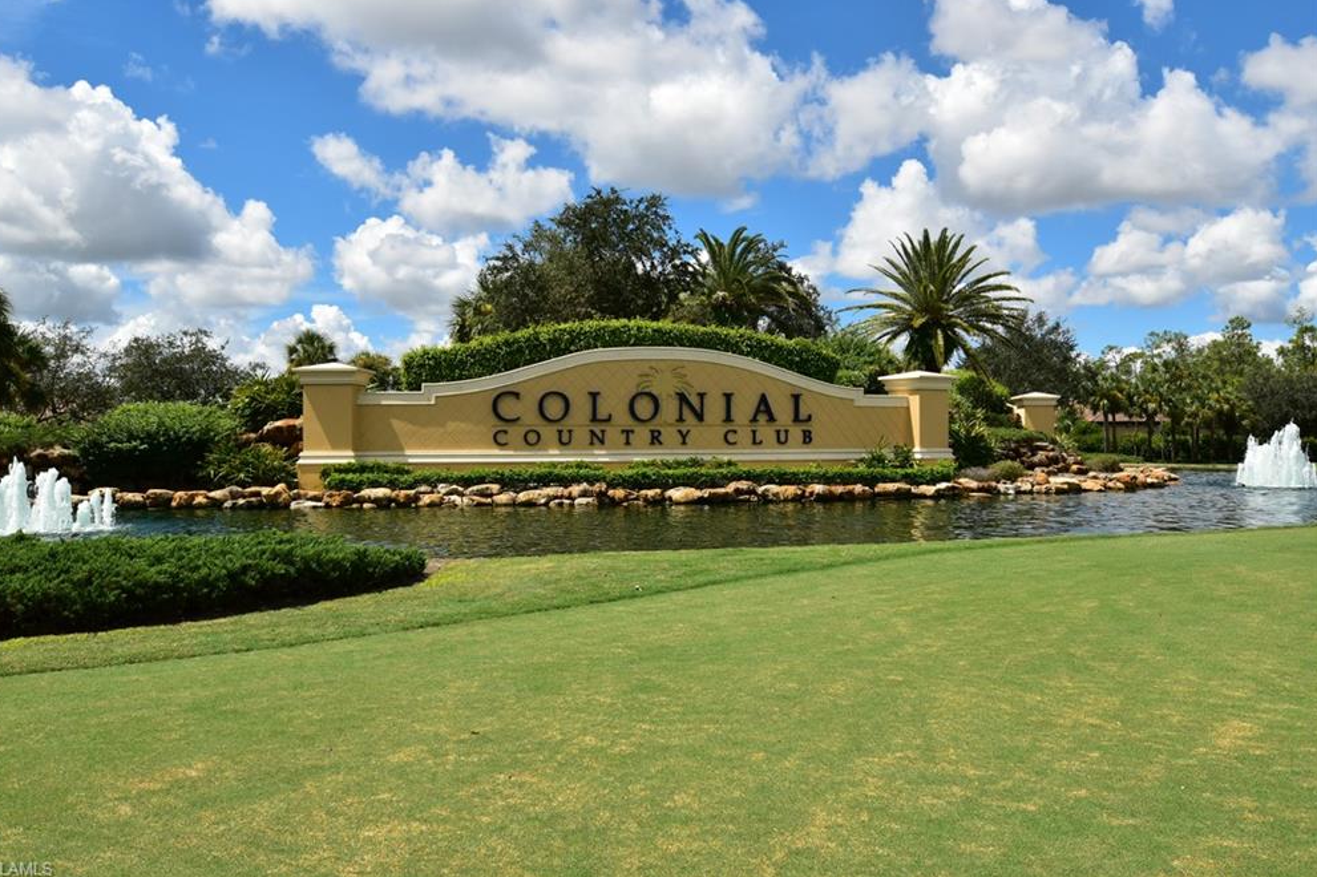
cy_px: 428
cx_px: 641
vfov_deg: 42.3
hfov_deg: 60.3
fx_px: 1134
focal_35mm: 31
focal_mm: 20
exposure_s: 1/500
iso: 400
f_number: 11
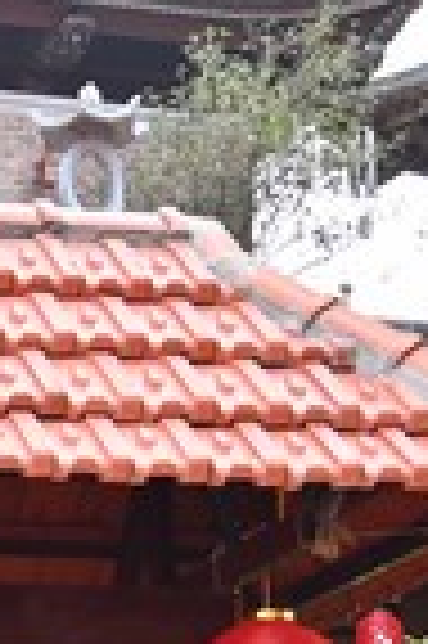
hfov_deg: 11.5
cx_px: -383
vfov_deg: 17.5
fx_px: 1948
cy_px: 860
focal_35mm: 109
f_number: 5
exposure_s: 1/160
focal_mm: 24
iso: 160
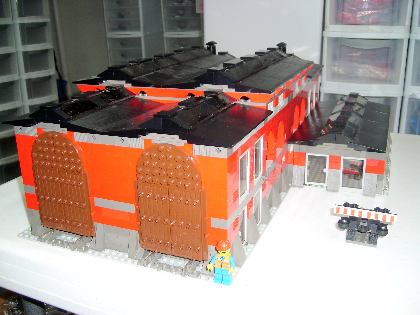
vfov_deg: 40.7
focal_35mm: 35
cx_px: 210
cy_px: 158
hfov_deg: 52.6
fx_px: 425
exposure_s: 1/30
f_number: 2.8
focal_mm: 5.8
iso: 50
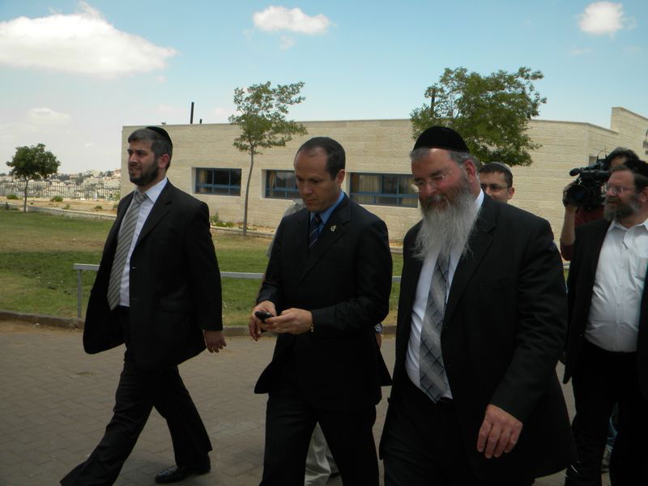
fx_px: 674
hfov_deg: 51.4
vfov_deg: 39.7
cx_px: 324
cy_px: 243
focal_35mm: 36
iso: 80
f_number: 3.7
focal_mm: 6.4
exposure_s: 1/920
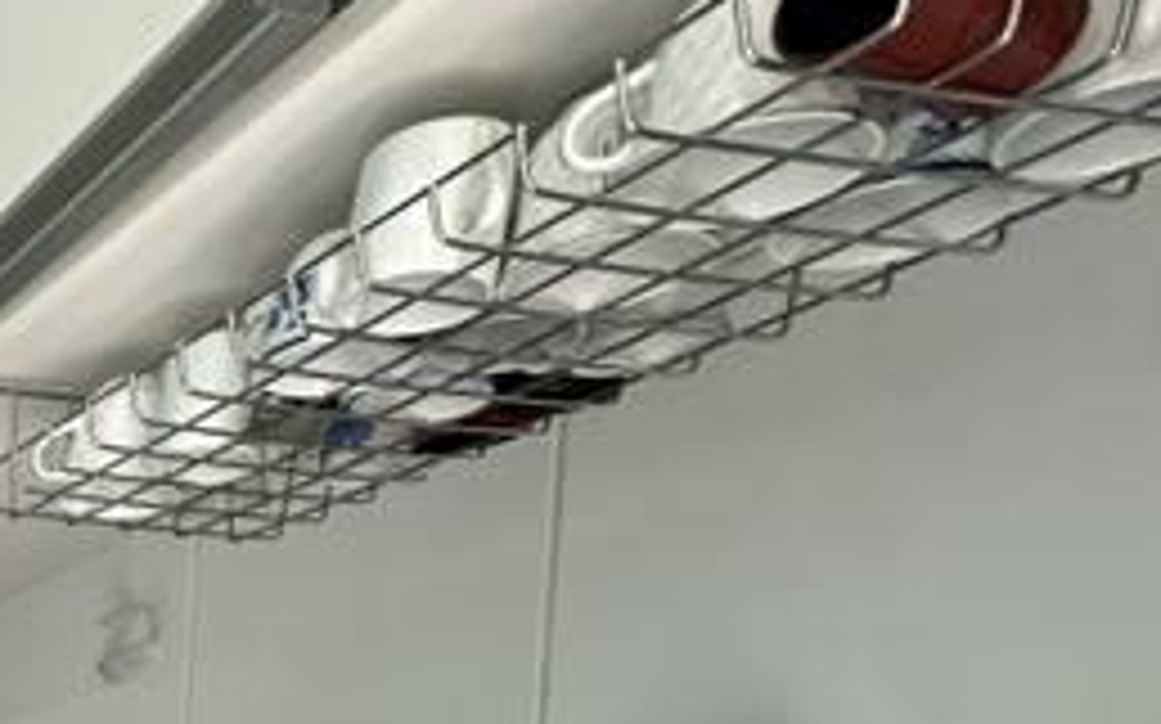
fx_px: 1455
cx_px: -616
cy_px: 1075
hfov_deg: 27.7
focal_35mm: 46
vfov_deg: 22.9
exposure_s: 1/99
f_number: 2.2
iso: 80
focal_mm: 2.22
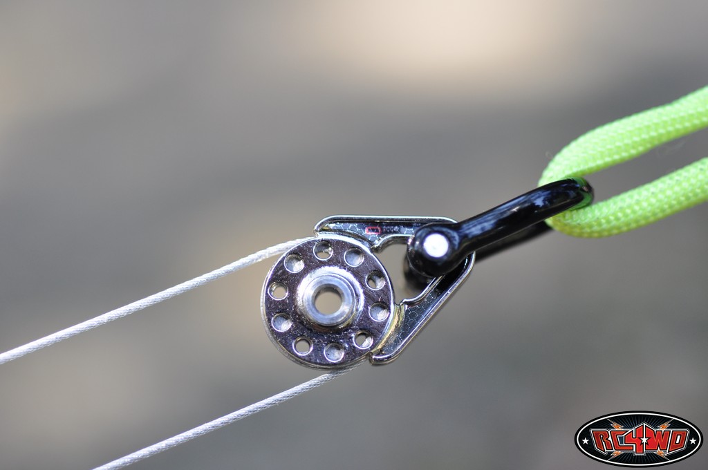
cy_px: 235
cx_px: 354
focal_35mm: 90
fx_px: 1768
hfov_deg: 22.6
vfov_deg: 15.1
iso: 400
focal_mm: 60
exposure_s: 1/250
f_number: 4
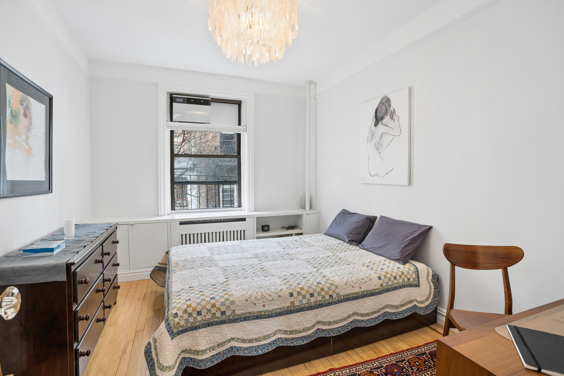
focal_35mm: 17
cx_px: 282
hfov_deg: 93.3
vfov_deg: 70.4
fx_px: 266
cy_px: 188
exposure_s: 1/2
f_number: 8
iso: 100
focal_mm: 17
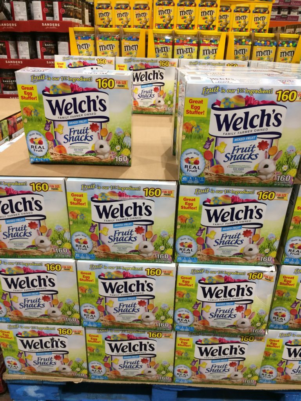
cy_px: 200
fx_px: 336
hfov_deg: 48.2
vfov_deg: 61.7
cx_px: 150
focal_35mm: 29
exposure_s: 1/30
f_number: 2.2
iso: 80
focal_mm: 4.15
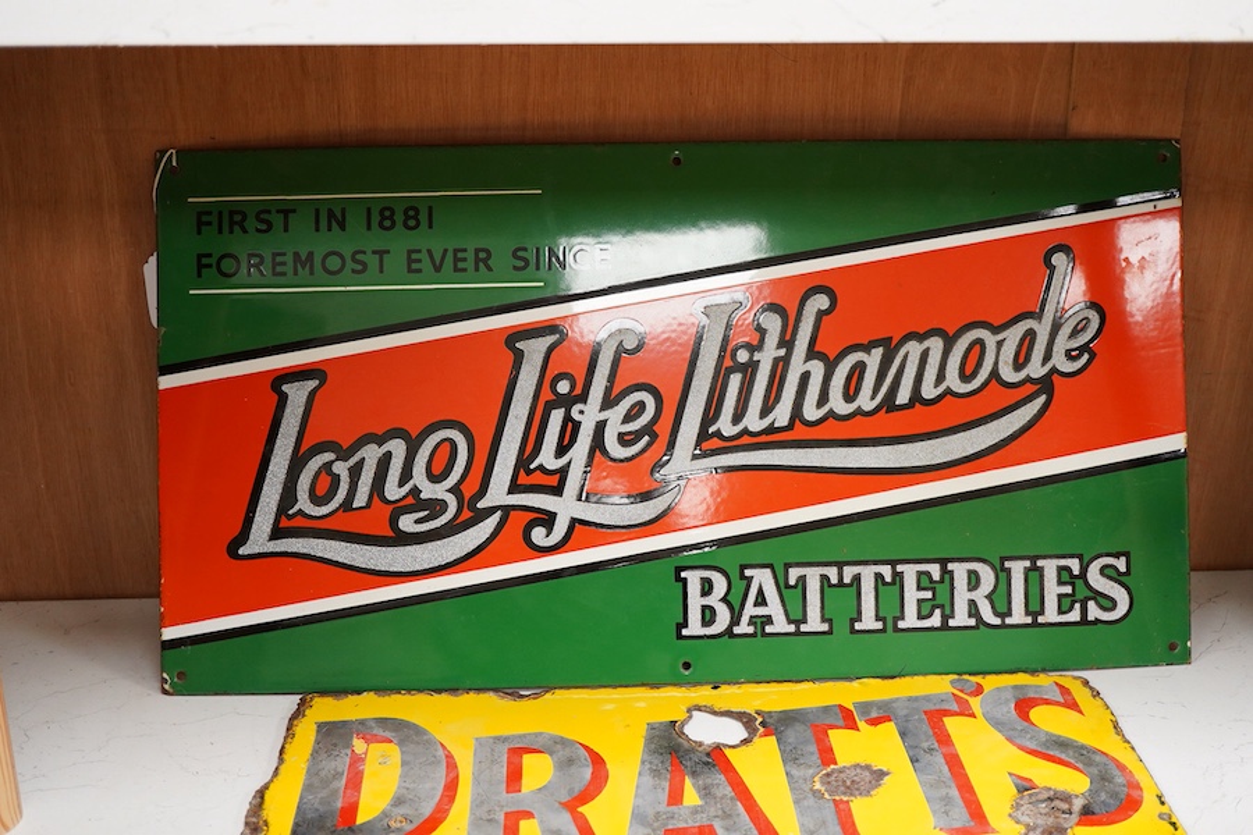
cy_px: 418
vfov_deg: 29.9
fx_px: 1566
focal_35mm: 45
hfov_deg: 43.6
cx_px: 626
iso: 1250
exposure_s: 1/125
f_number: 3.5
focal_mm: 30
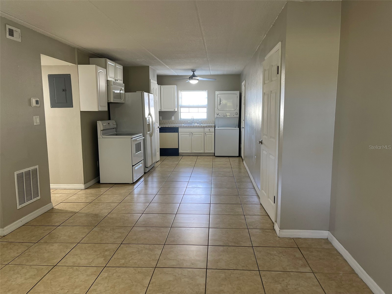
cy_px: 147
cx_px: 196
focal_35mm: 26
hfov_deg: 67.3
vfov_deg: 53.1
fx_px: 294
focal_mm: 5.1
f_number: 1.6
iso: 200
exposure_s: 1/60
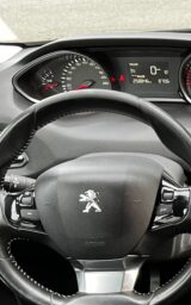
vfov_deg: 23.3
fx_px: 716
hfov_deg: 13.8
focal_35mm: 86
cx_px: 325
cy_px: 286
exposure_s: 1/121
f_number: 1.5
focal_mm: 5.7
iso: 125
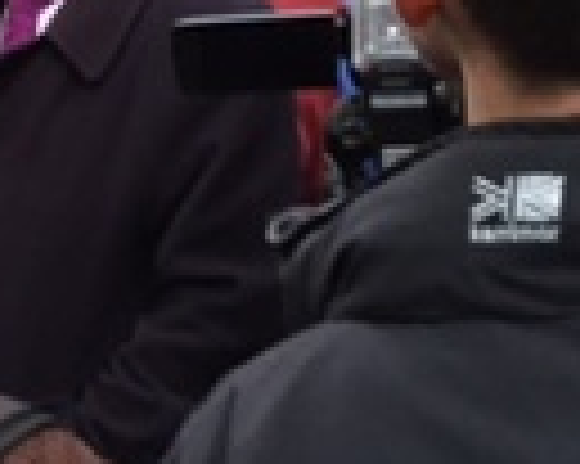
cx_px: -229
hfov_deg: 17.5
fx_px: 1732
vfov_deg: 15.1
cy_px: 70
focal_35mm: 101
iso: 50
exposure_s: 1/30
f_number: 2.2
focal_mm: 4.15
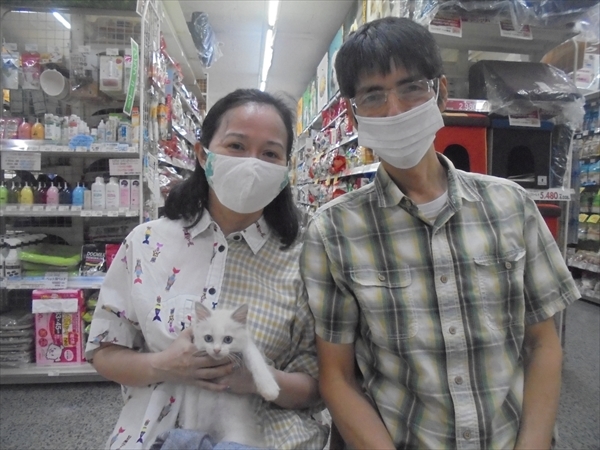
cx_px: 300
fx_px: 451
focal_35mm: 26
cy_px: 225
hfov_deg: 67.3
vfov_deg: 53.1
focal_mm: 4.6
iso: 800
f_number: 3.5
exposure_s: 1/100
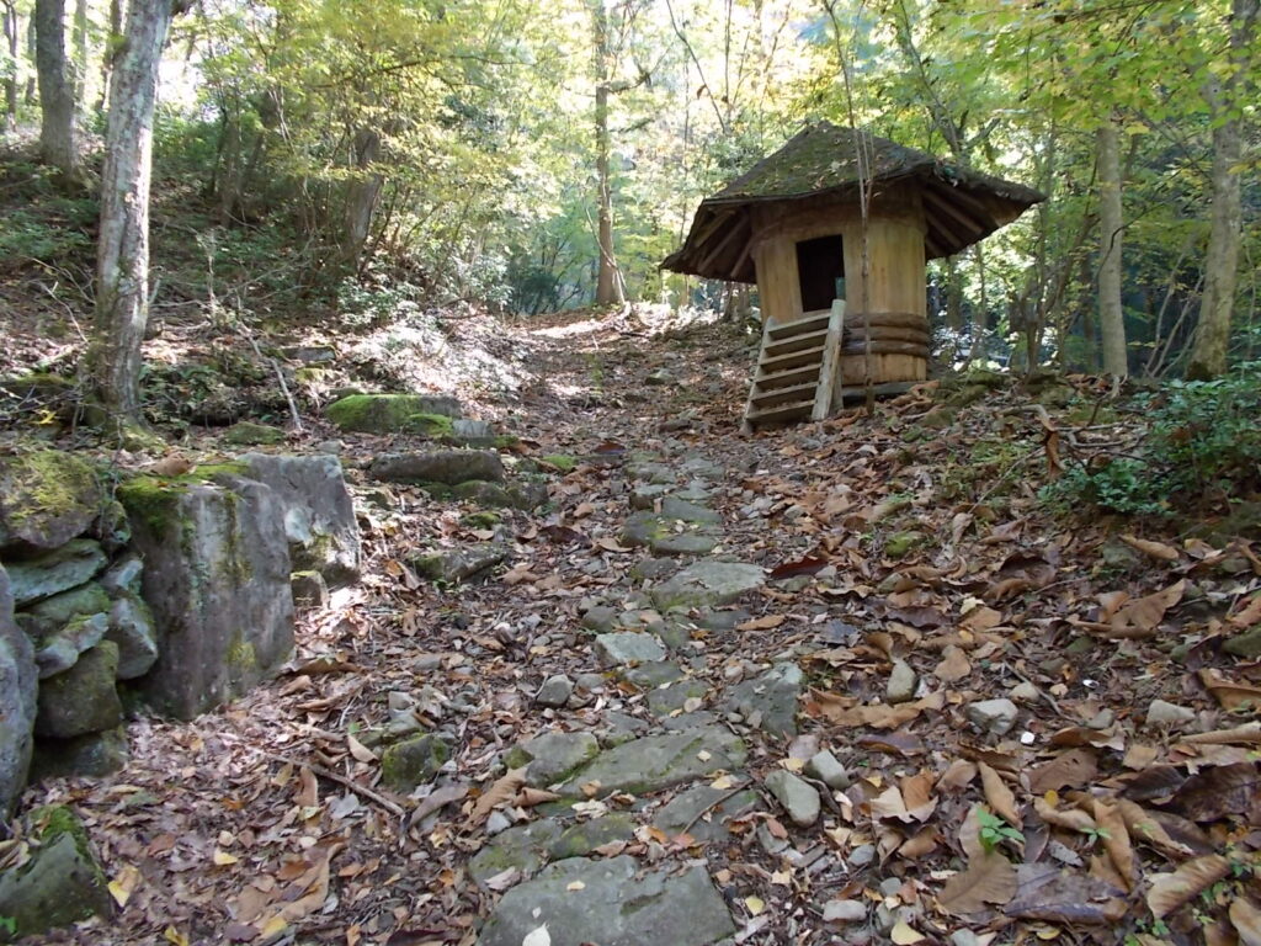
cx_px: 630
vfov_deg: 53.1
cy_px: 473
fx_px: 947
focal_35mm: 26
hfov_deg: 67.3
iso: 125
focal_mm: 4.6
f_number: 3.2
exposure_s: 1/25
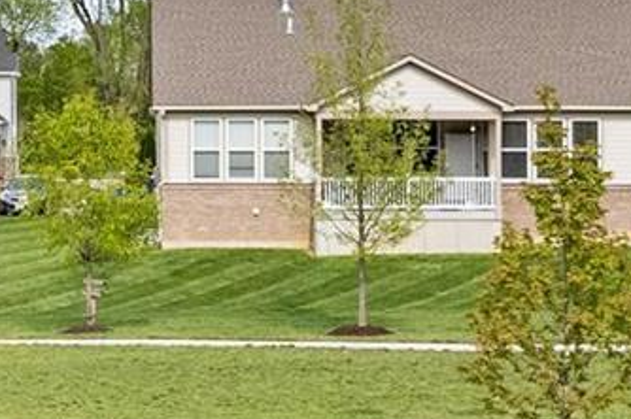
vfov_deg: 11.9
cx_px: 83
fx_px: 2014
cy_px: 181
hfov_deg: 17.6
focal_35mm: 115
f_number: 8
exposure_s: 1/1000
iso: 400
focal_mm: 12
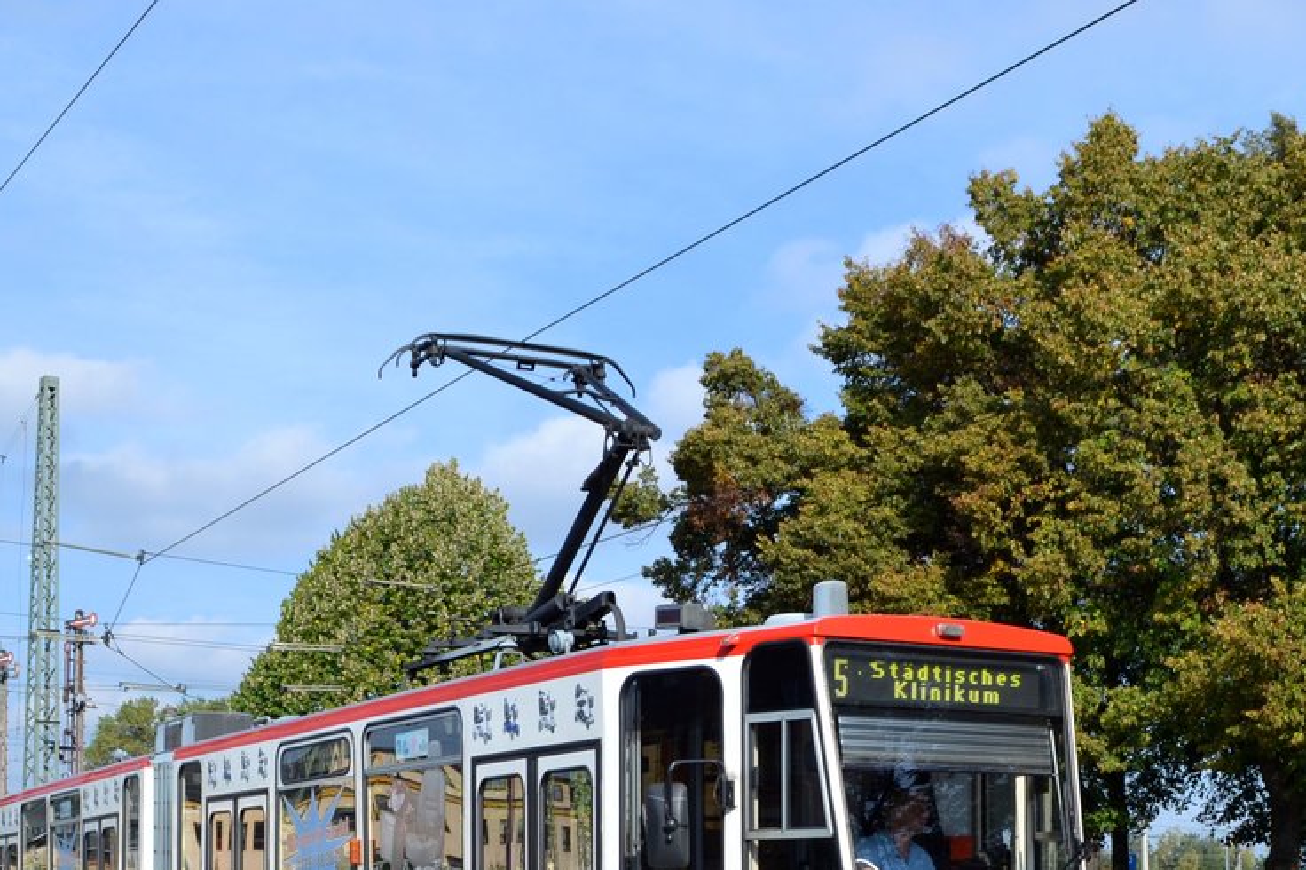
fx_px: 1595
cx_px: 738
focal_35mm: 44
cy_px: 650
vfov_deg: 30.0
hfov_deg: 44.4
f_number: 8
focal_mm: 18
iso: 100
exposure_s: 1/250
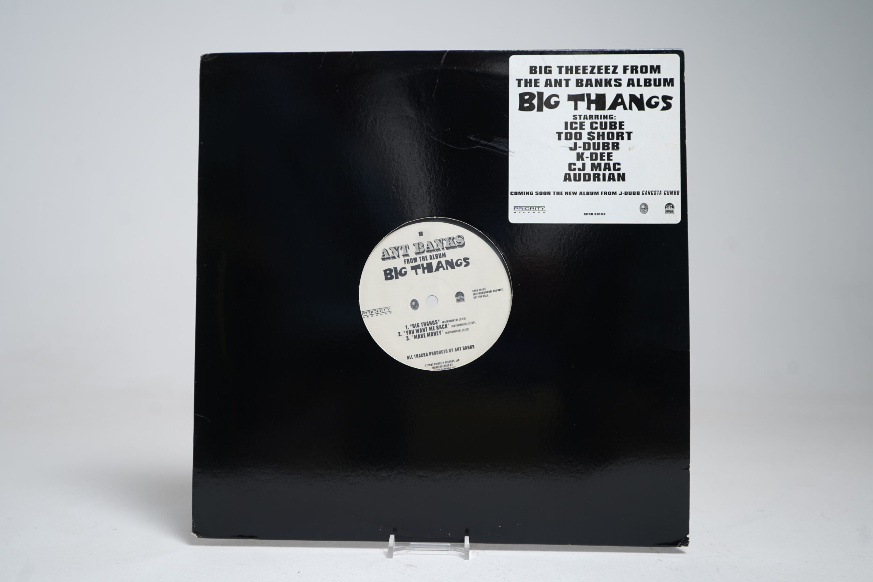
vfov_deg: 38.9
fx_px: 824
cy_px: 291
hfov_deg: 55.8
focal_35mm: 34
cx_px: 436
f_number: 5
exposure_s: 1/6
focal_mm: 34
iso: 64
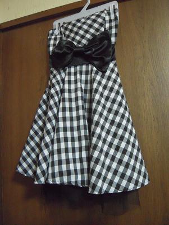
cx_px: 84
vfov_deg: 63.5
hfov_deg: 49.7
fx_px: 182
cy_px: 112
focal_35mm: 28
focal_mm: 5
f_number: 2.7
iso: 1600
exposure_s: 1/60
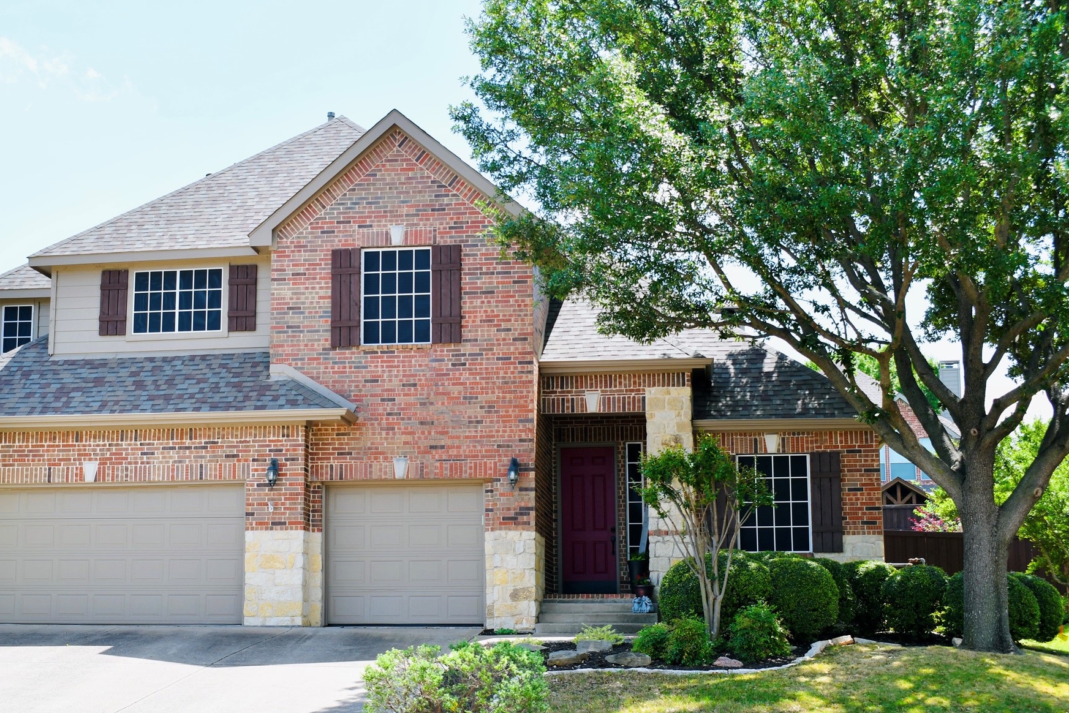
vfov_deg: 24.2
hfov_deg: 35.5
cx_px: 423
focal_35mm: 56
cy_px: 369
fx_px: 1663
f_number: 8
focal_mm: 30
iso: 100
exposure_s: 1/160
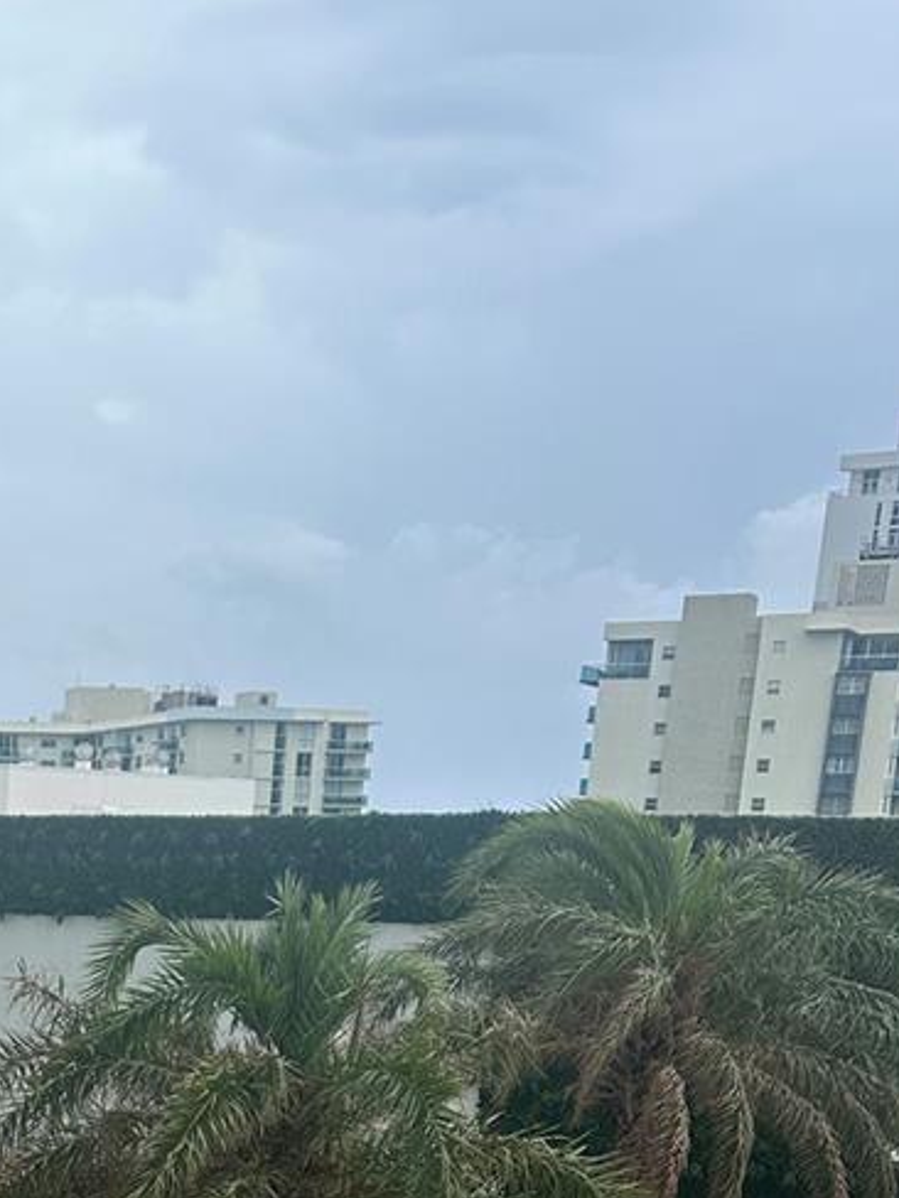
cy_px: 1426
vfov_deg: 28.6
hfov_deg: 22.9
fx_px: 2043
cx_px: -162
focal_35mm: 59
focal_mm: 6.86
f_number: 1.78
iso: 80
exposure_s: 1/1812
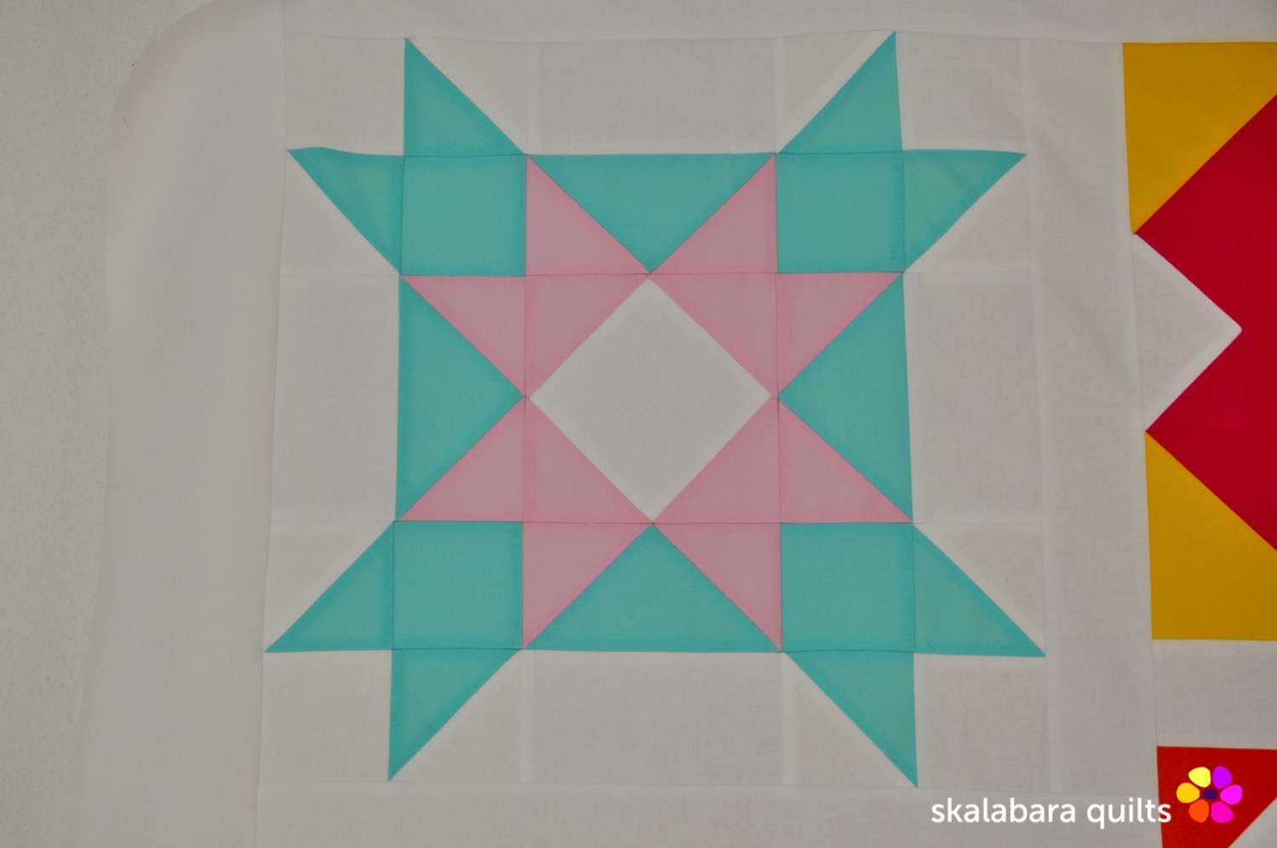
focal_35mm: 60
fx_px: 2126
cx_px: 638
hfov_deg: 33.4
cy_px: 424
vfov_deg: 22.6
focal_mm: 40
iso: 200
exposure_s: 1/50
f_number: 7.1
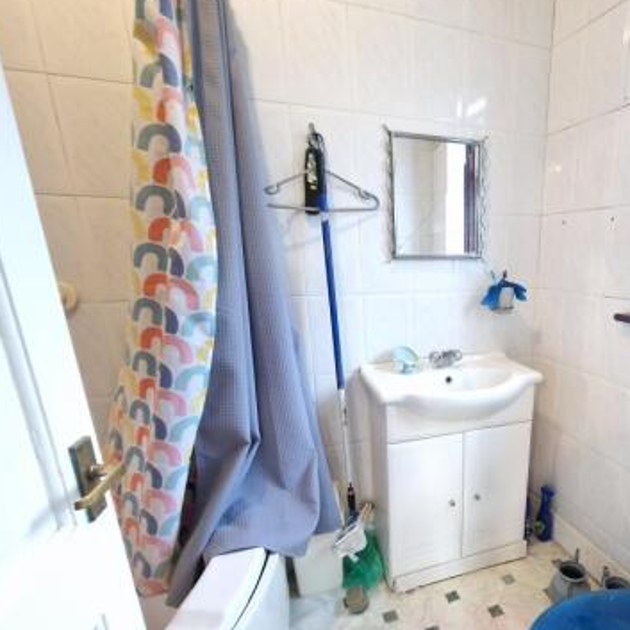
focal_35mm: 19
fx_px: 391
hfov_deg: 73.5
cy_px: 377
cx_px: 454
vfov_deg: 76.8
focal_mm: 2.2
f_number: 2.2
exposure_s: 1/30
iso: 400
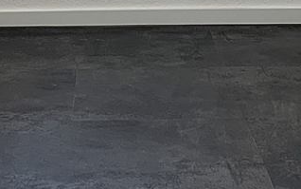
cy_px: -235
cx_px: 181
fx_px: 911
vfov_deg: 10.5
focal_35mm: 111
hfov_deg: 18.7
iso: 64
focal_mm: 4.25
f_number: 1.8
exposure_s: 1/121
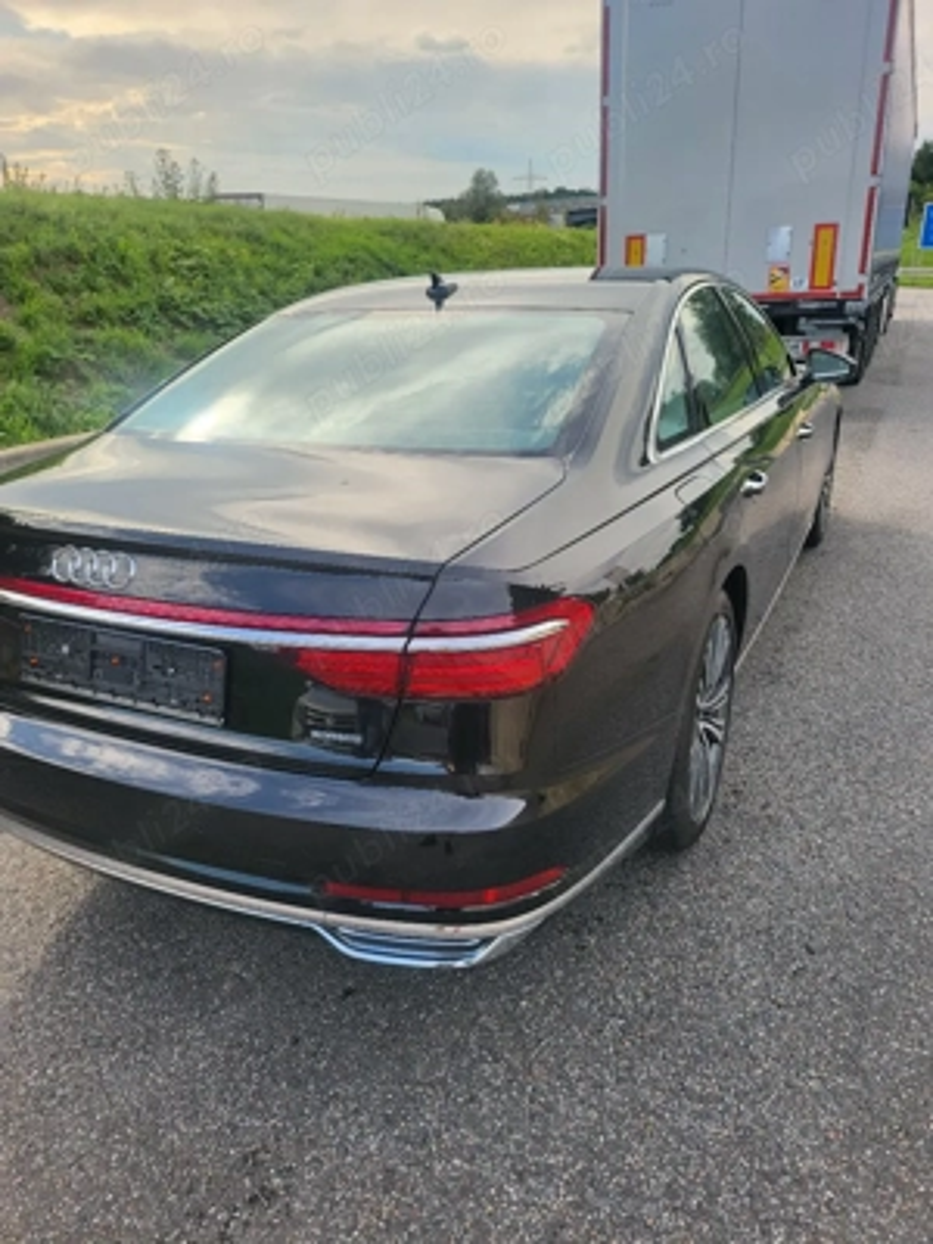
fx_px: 862
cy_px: 622
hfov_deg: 56.8
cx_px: 466
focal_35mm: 24
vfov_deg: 71.6
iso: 40
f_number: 1.8
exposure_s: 1/714
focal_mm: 5
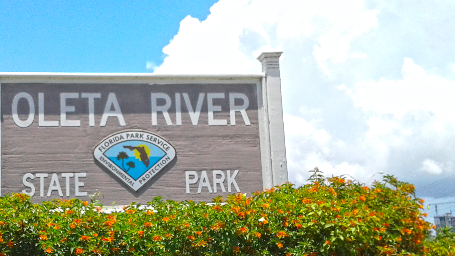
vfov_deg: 22.5
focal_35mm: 53
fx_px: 639
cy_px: 178
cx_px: 158
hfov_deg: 38.8
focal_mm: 3.3
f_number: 2.2
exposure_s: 1/1612
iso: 50
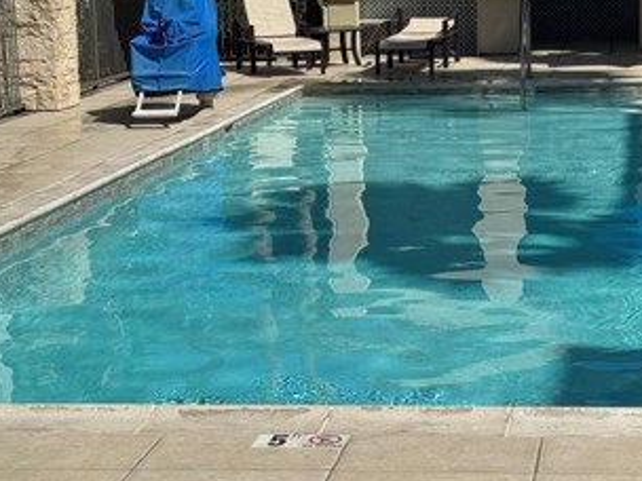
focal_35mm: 101
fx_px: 1873
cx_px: 420
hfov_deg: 19.4
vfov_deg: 14.6
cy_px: 219
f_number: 1.78
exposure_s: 1/10526
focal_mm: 6.76
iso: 80
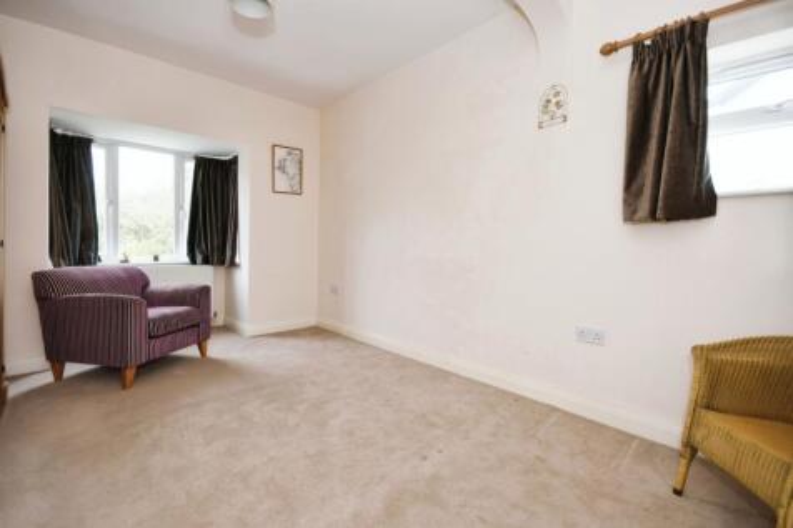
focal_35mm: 15
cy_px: 264
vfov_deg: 77.3
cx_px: 396
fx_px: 330
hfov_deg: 100.4
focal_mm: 10
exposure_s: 1/60
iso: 400
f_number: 8
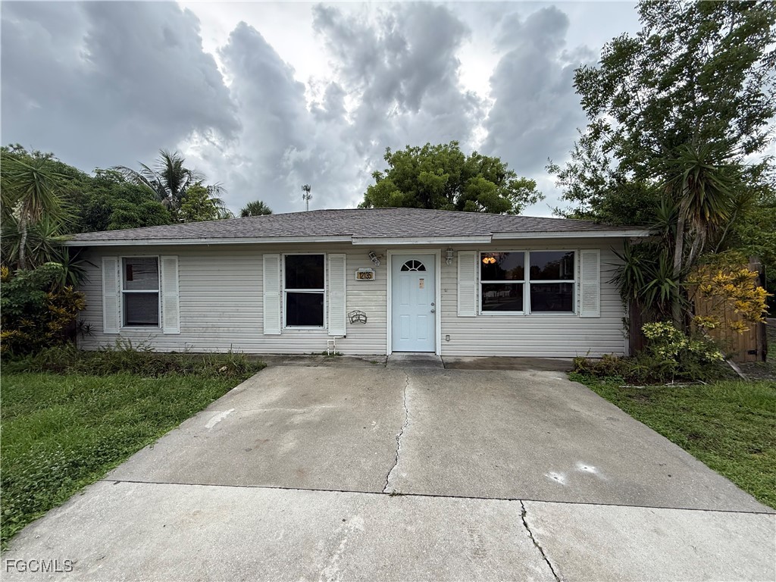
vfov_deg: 85.7
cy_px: 291
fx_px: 314
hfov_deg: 102.1
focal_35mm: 14
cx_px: 388
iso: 64
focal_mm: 2.22
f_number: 2.2
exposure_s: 1/346
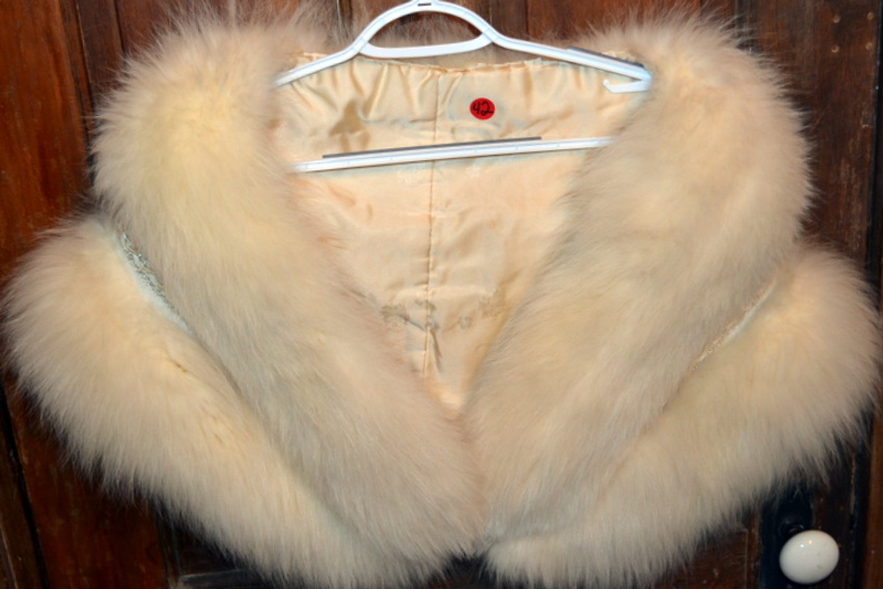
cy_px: 294
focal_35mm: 42
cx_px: 442
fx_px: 1031
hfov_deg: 46.4
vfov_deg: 31.9
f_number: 4.5
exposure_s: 1/60
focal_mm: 28
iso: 800
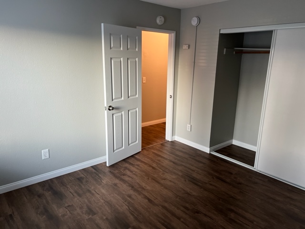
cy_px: 114
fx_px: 229
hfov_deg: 67.3
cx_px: 152
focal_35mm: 26
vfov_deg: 53.1
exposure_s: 1/60
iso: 80
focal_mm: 5.7
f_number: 1.5
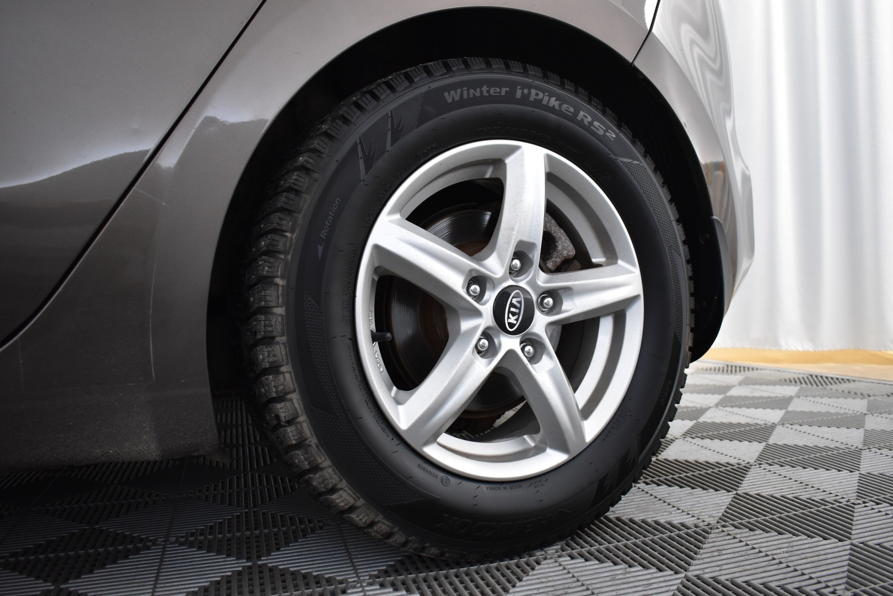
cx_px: 446
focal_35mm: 32
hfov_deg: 59.5
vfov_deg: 41.7
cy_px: 298
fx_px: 781
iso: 800
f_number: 3.8
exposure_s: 1/30
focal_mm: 21
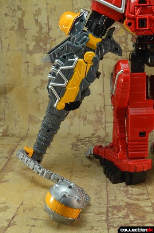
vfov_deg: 41.2
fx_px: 310
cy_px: 116
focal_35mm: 48
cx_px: 77
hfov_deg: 27.9
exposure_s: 1.3
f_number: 29
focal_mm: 32
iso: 100
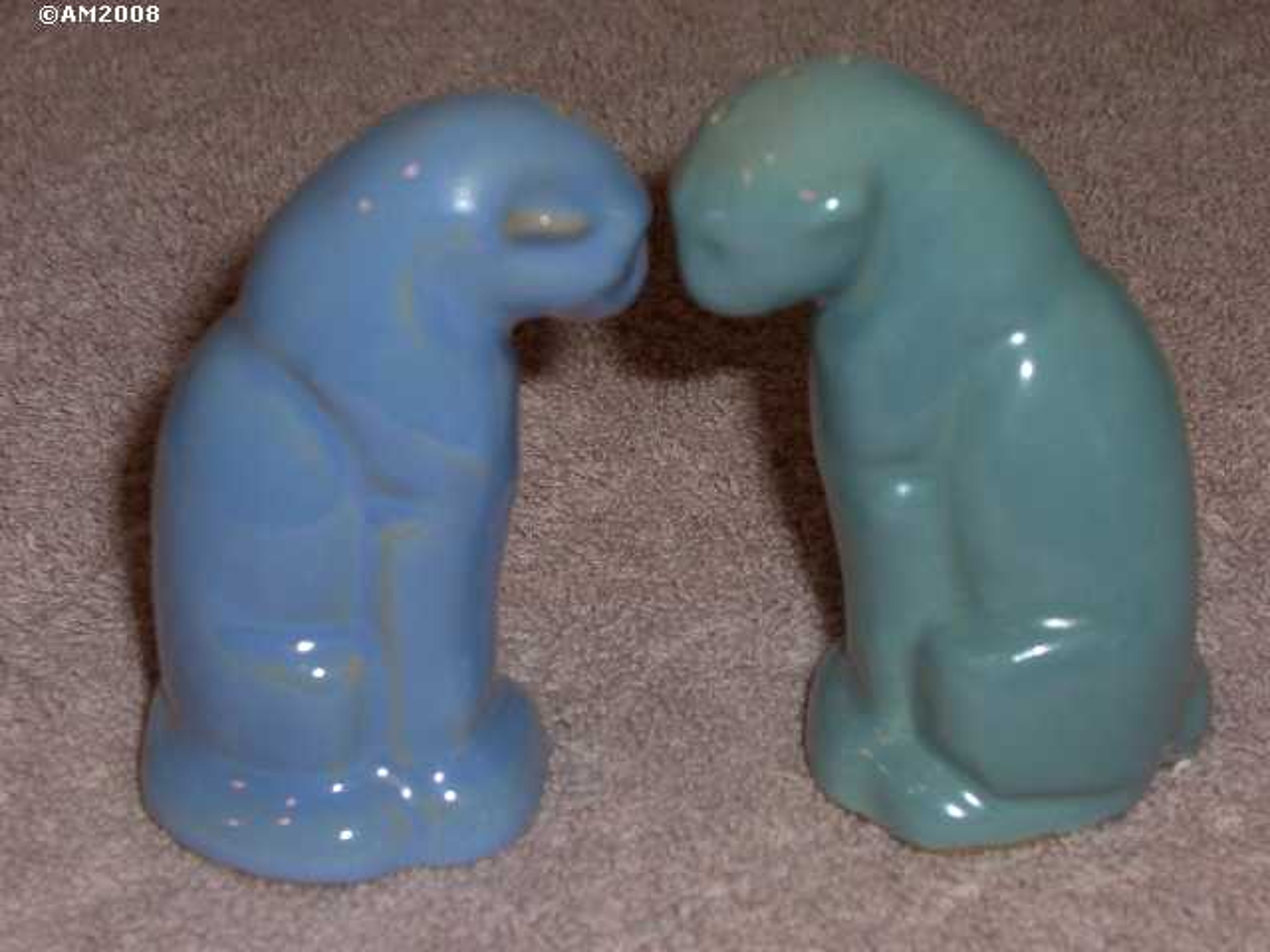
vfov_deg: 15.9
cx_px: 635
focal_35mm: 93
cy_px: 476
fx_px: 3412
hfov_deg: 21.1
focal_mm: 19.4
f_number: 9.6
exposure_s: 1/30
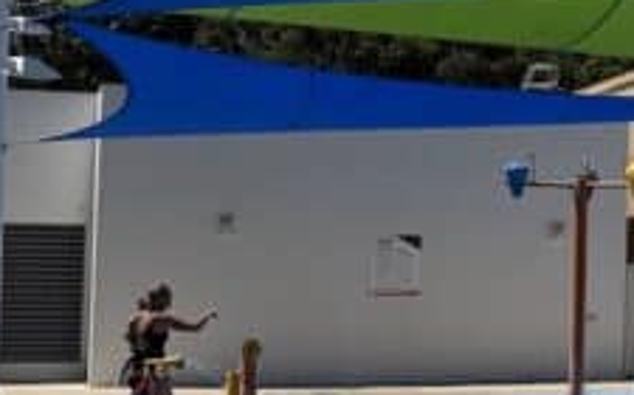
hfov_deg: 16.6
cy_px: 144
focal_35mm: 116
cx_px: 919
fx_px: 2002
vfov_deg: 11.2
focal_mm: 6.76
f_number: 1.78
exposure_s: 1/10417
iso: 80
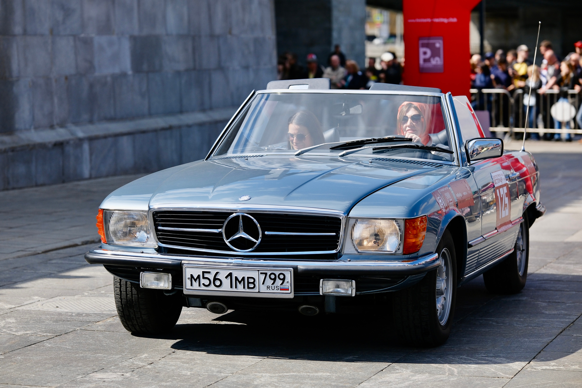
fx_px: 1827
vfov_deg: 12.1
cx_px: 291
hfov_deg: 18.1
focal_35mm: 113
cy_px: 194
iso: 160
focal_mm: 75
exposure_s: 1/3500
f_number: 2.8
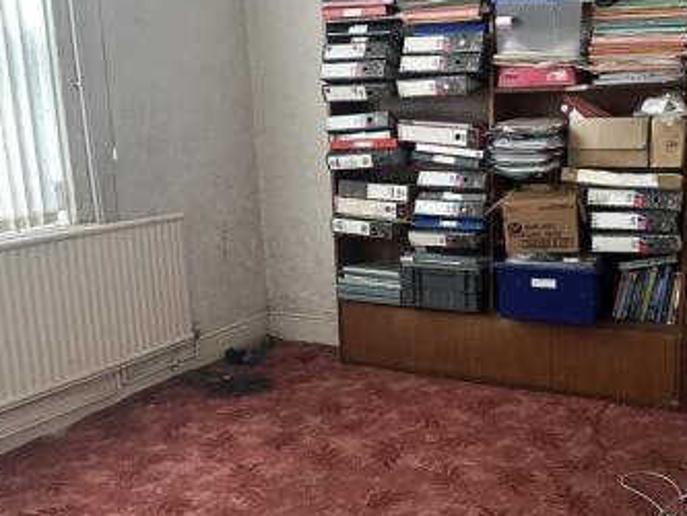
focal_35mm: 42
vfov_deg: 34.3
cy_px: 296
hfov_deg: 44.6
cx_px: 405
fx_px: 834
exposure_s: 1/51
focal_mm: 6.86
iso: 1000
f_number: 1.78
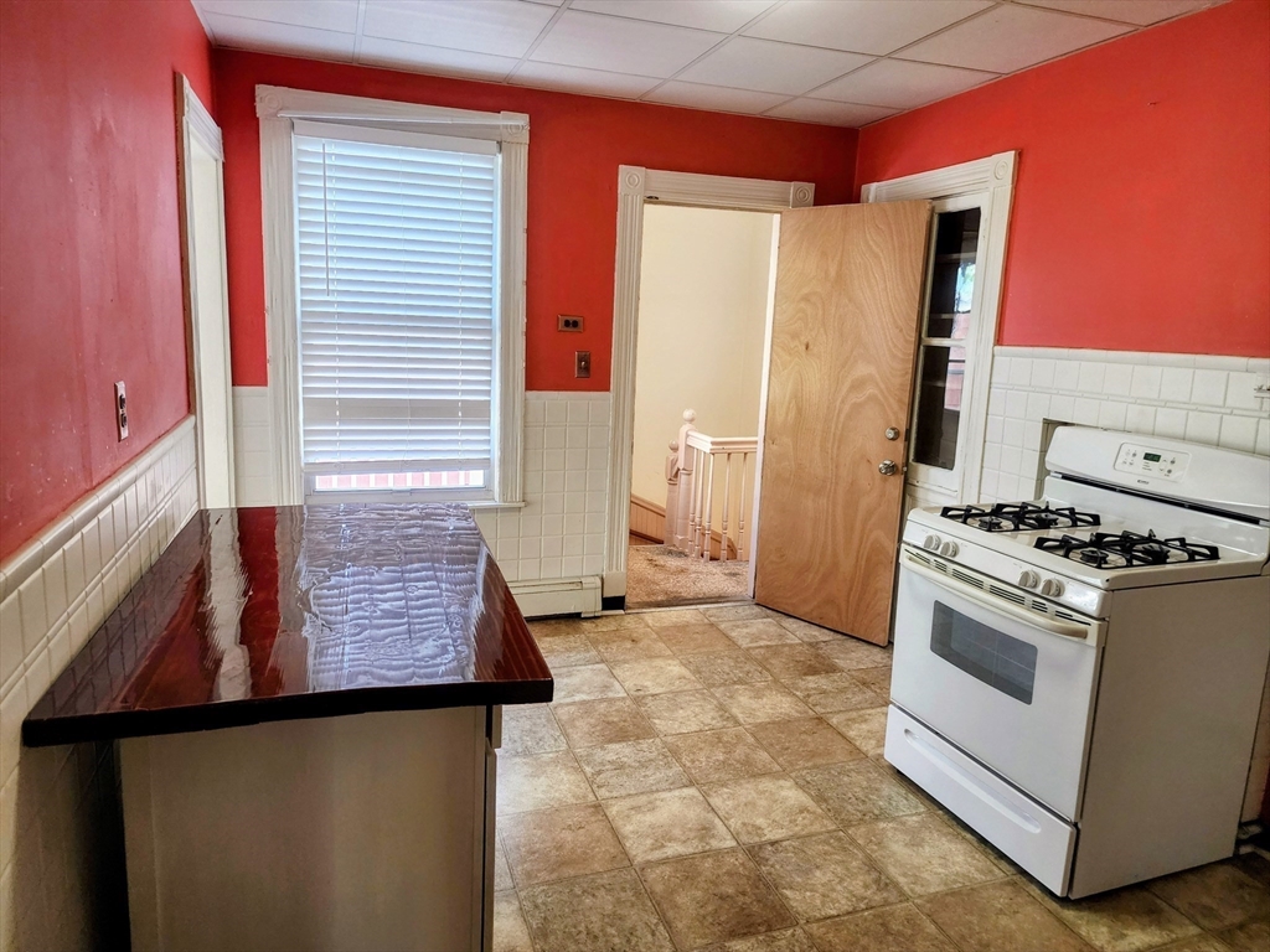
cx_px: 635
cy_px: 476
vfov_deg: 58.9
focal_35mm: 23
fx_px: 844
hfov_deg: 73.9
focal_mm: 6.4
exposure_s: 1/120
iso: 320
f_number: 1.8
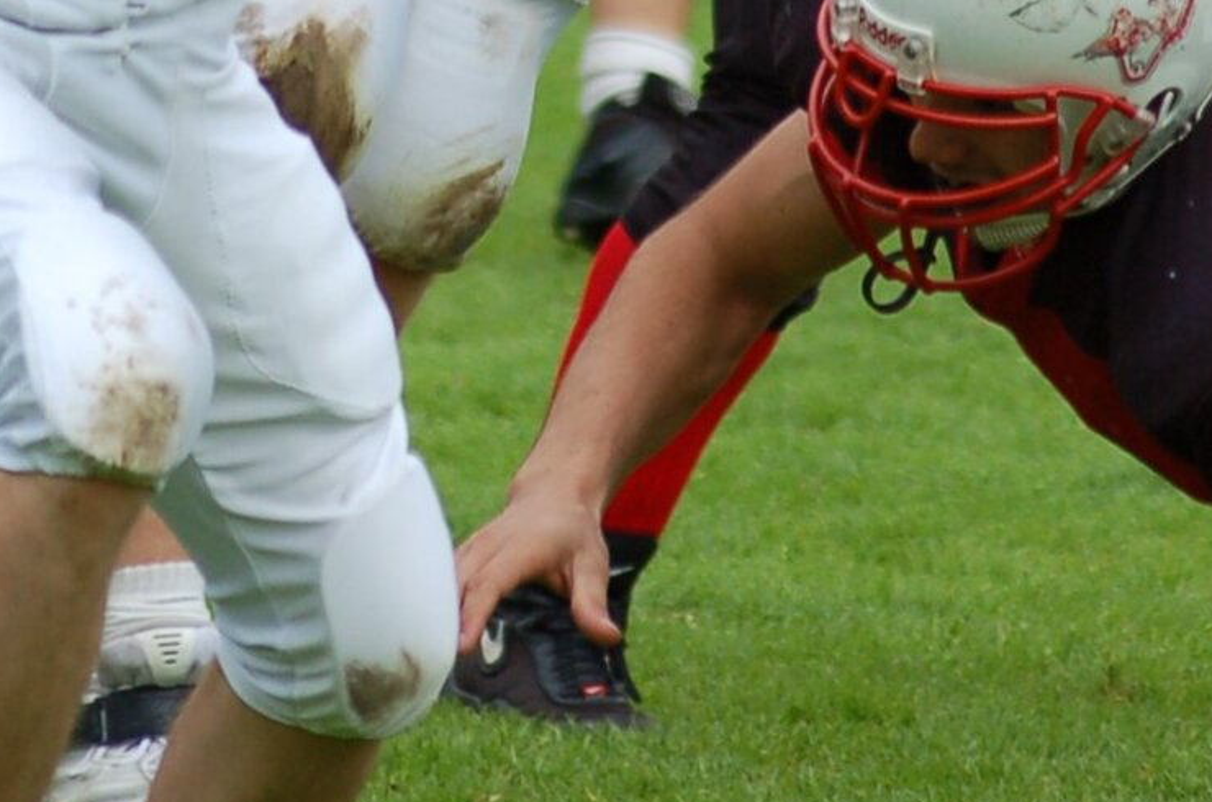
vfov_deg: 2.0
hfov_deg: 3.1
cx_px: 301
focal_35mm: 669
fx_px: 22475
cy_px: -221
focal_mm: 150
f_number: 4.5
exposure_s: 1/1000
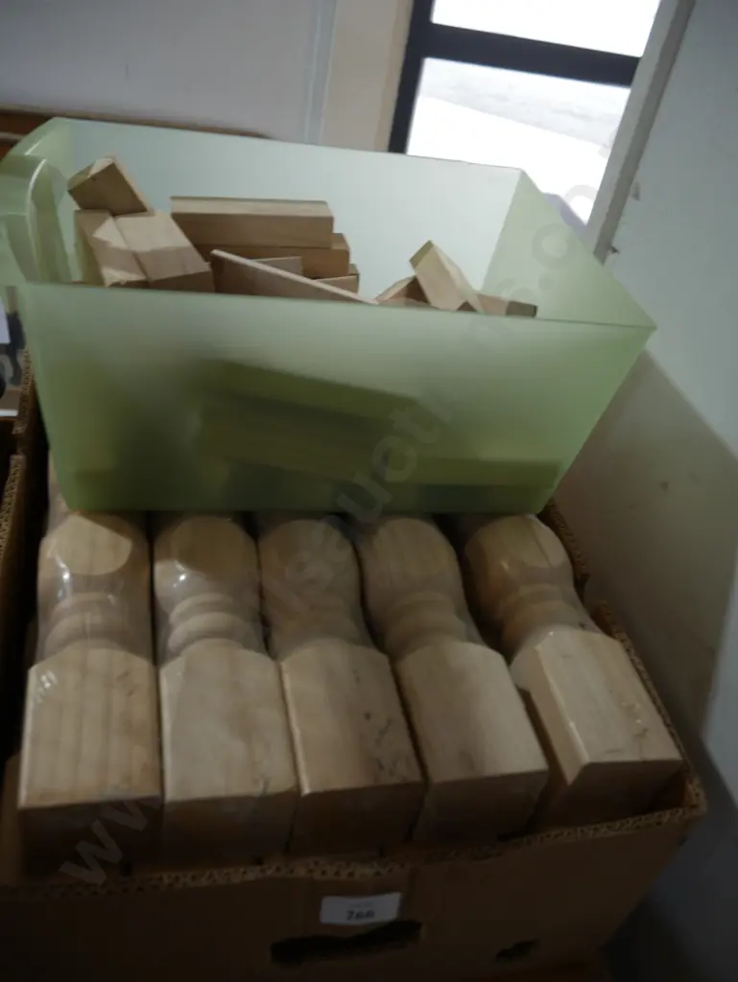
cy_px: 491
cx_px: 369
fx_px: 852
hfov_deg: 46.8
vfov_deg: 59.9
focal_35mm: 30
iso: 200
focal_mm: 15
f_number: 3.6
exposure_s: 1/60
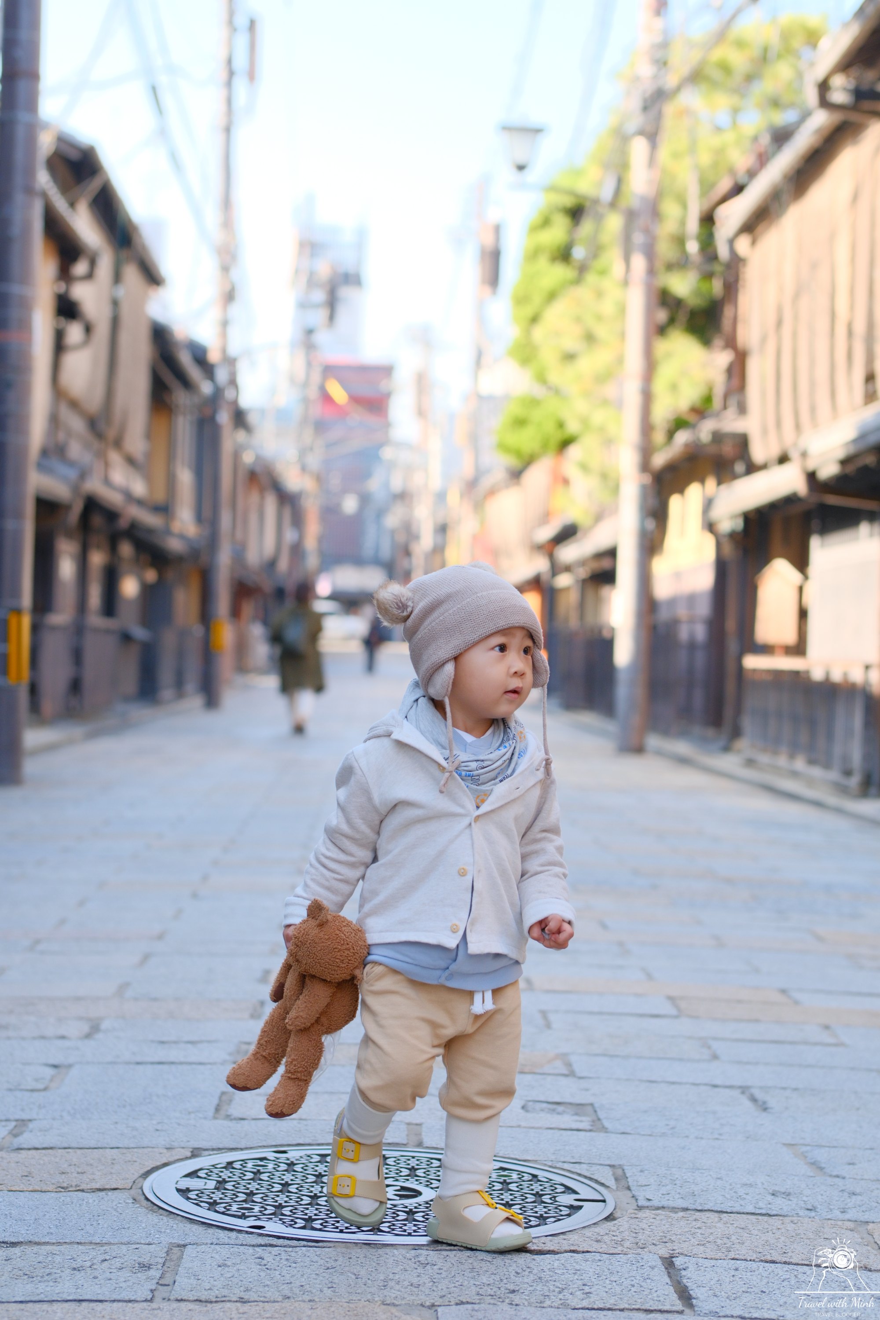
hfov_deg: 18.2
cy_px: 660
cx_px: 440
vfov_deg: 27.0
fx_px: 2750
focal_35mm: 75
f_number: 2.8
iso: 500
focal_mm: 50
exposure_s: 1/600
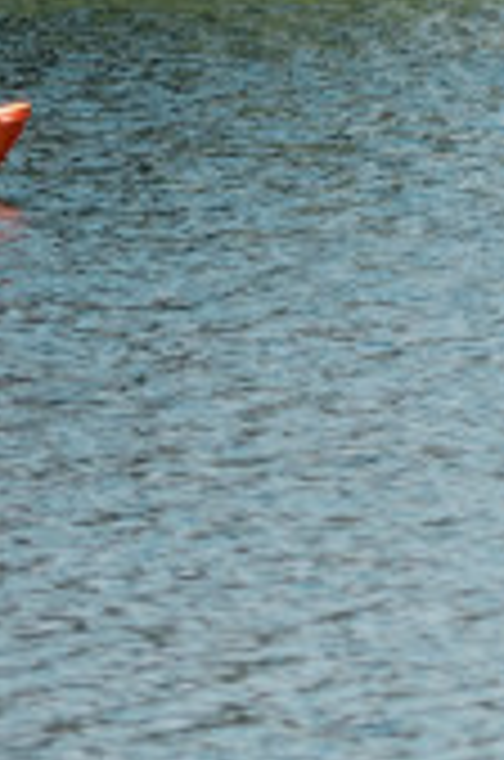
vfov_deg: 2.4
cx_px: -1868
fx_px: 18154
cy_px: -425
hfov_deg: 1.6
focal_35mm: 861
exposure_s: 1/5000
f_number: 2.8
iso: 320
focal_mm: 90
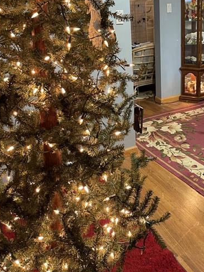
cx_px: 151
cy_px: 82
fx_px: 306
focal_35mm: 39
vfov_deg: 46.8
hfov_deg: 36.0
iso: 400
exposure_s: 1/40
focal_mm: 5.1
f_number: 1.6
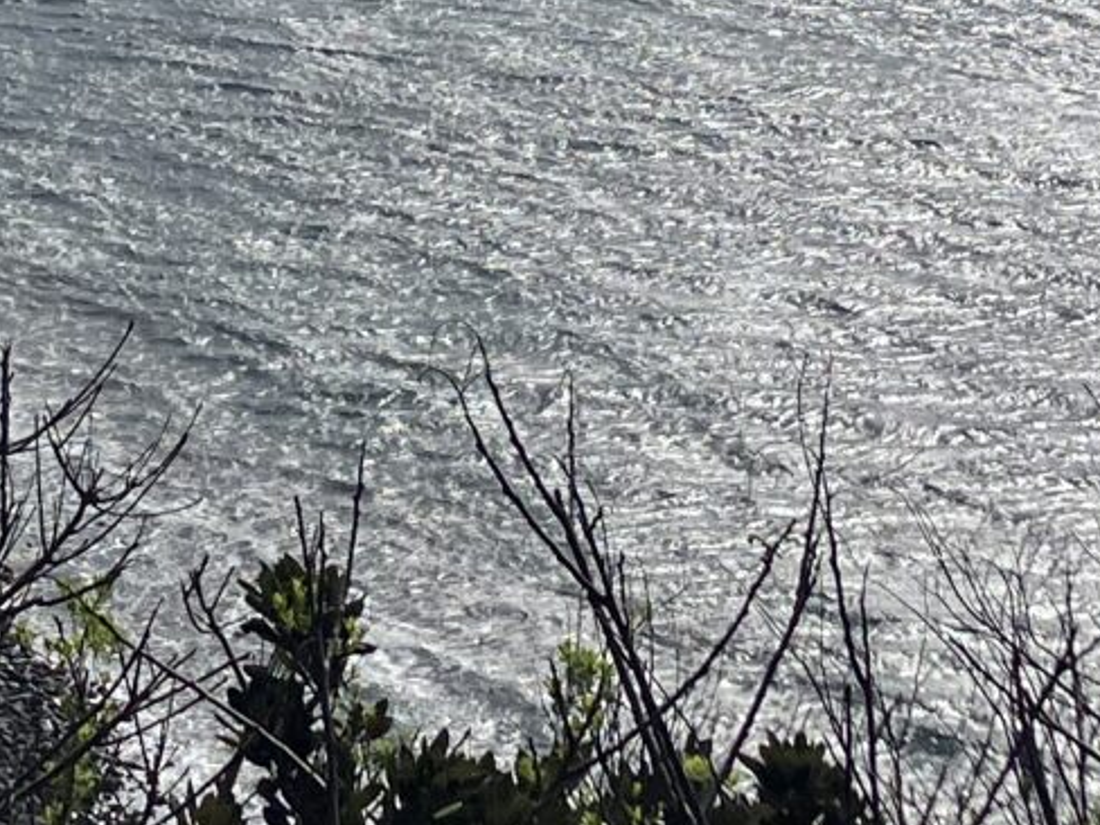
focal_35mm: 147
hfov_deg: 13.4
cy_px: -451
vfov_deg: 9.8
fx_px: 4671
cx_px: 304
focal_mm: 3.99
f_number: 1.8
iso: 32
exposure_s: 1/8130
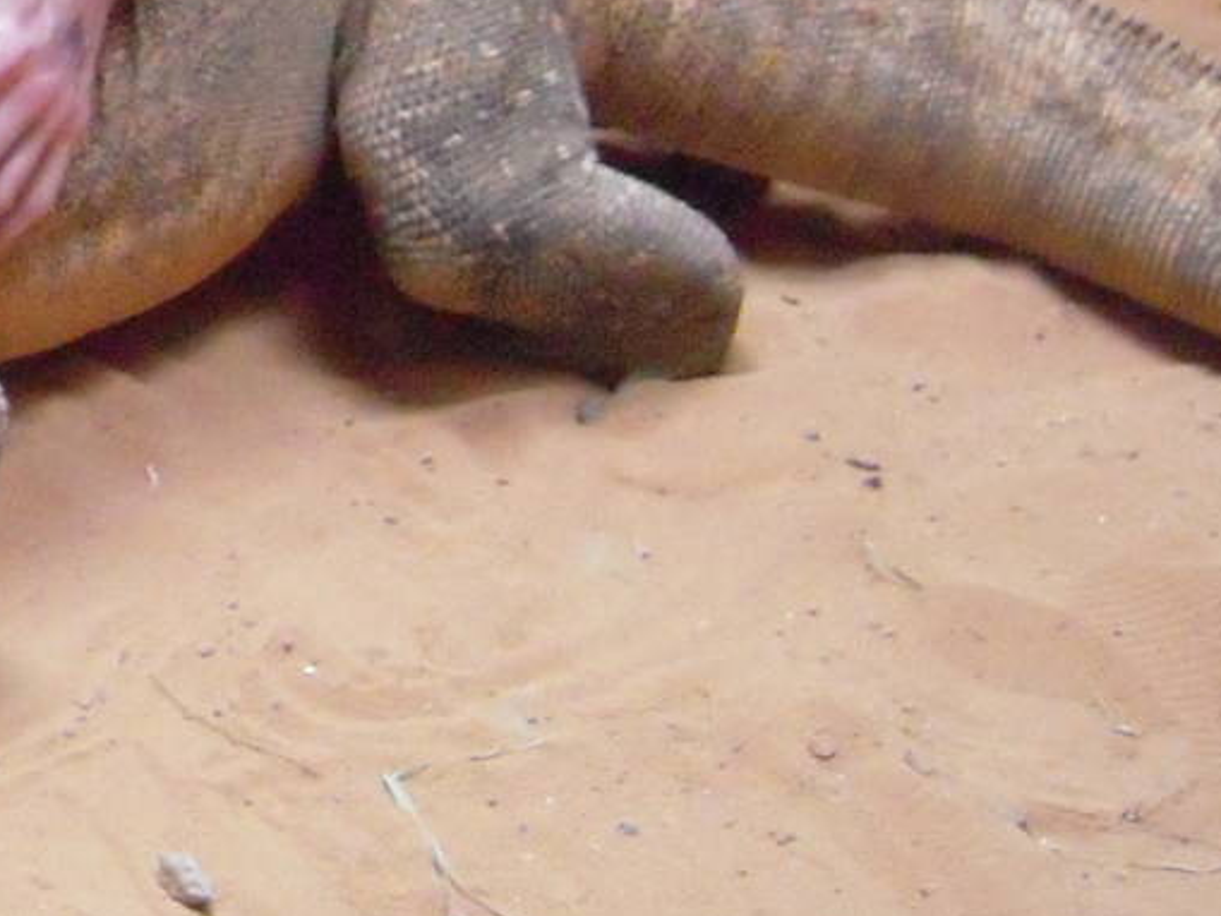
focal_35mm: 88
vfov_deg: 15.9
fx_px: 3105
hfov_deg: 20.3
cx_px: -374
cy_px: -281
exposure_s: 1/125
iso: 1600
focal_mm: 5
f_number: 2.7
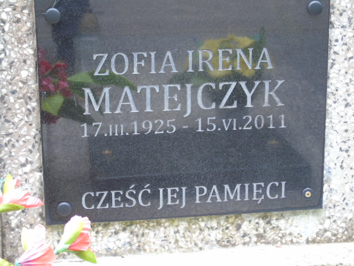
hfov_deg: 20.9
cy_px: 133
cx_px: 177
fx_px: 961
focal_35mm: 94
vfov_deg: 15.7
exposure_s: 1/30
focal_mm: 17
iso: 100
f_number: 4.3
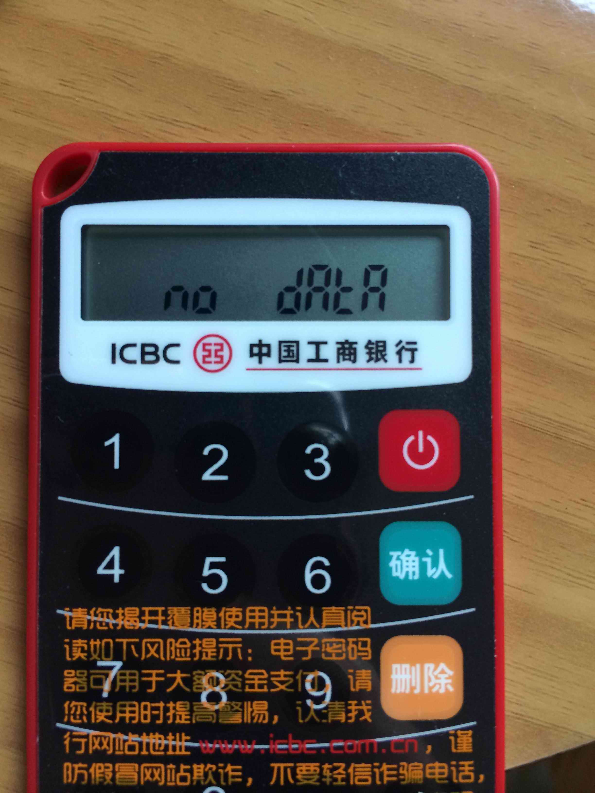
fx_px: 688
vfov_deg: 60.0
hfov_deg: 46.8
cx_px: 298
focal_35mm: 30
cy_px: 396
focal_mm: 4.12
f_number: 2.2
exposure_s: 1/30
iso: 125
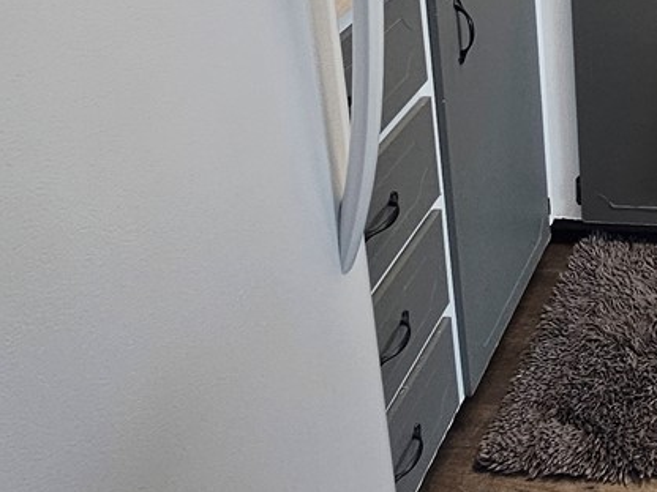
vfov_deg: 25.6
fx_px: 949
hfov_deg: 31.4
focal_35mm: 50
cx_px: 807
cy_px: -120
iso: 100
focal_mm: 2.2
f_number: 2.2
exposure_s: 1/60
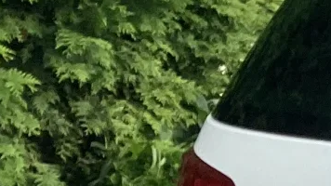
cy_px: 231
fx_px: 1597
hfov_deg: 10.1
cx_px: 824
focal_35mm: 182
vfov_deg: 6.6
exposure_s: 1/488
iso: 25
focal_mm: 3.3
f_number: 2.4
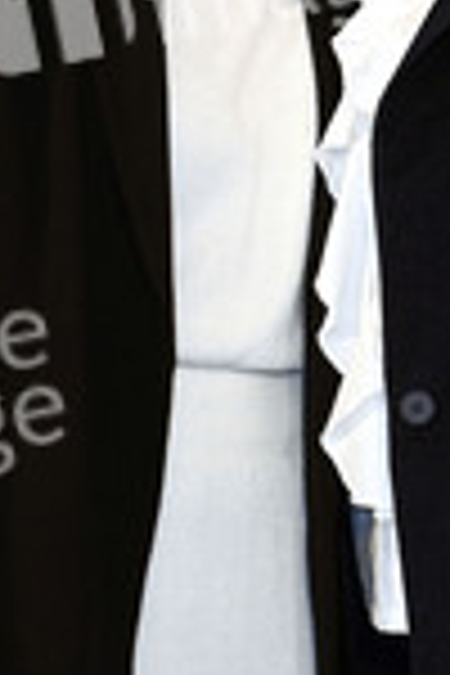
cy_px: 194
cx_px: 324
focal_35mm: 226
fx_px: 4237
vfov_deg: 9.1
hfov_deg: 6.1
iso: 1600
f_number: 6.3
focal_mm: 85
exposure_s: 1/250
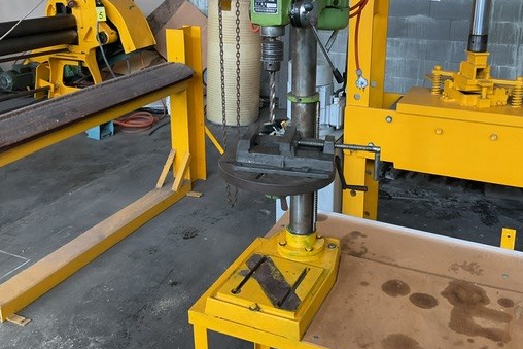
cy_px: 111
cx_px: 298
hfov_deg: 50.5
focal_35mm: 38
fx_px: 552
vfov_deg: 34.7
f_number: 1.8
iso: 64
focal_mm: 3
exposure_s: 1/50
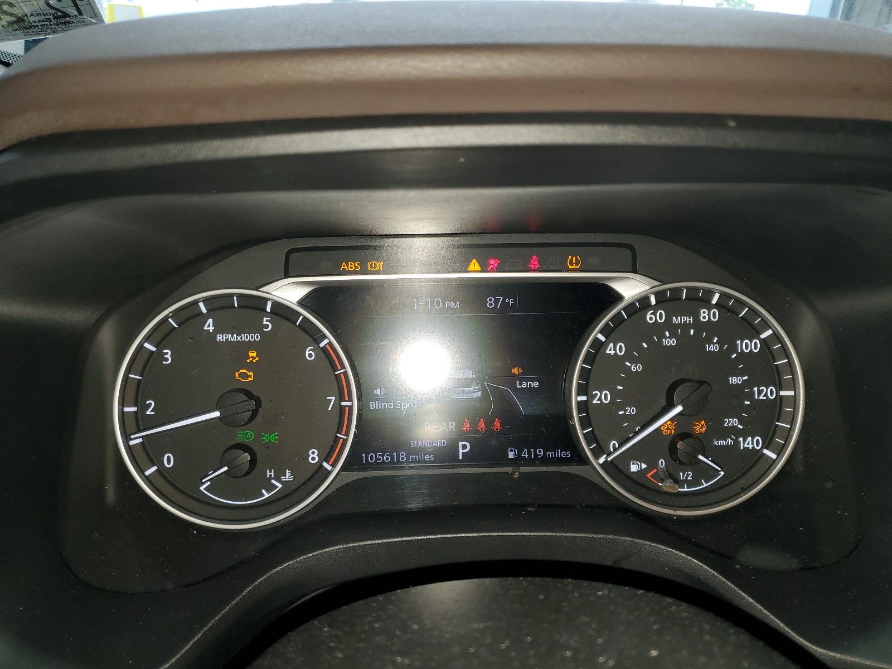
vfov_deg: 53.1
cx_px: 446
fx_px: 670
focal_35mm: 26
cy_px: 334
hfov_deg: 67.3
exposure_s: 1/132
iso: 50
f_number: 1.5
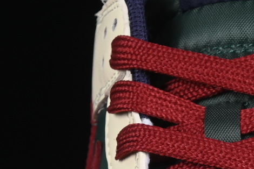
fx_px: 3134
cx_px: 380
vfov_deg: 3.1
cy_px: 365
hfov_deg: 4.6
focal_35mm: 444
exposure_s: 1/60
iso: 160
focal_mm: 50
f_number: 7.1
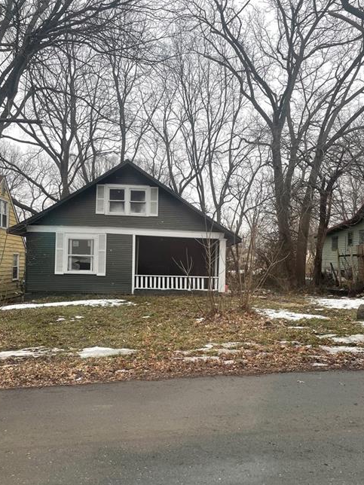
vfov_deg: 58.3
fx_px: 435
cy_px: 261
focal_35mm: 31
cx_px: 170
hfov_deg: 45.4
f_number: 1.6
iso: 32
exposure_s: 1/264
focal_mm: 4.2
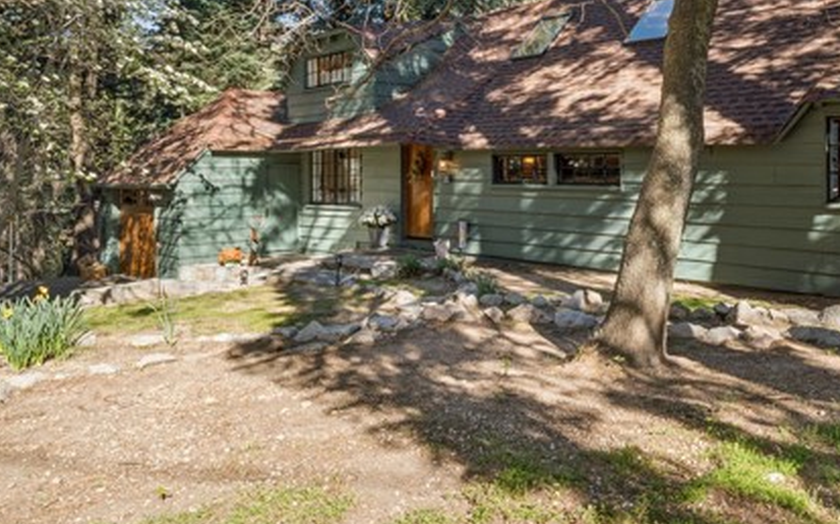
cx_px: 478
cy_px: 160
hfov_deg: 60.6
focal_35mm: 31
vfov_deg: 39.6
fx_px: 716
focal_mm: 19.8
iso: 100
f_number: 22
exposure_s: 1/10
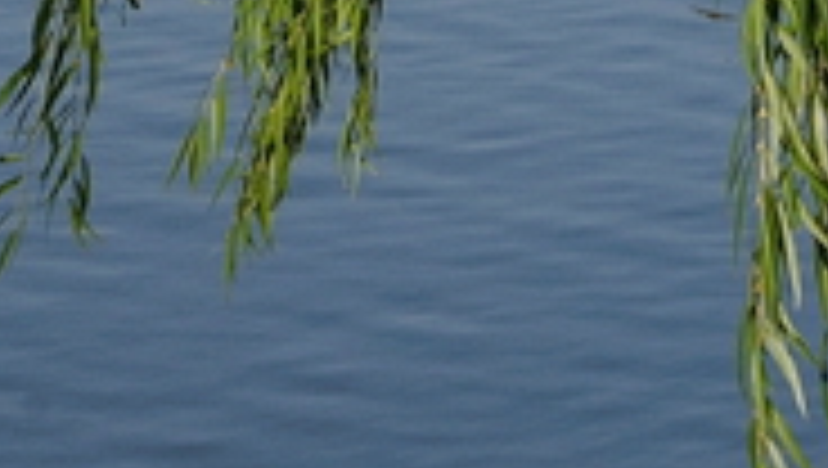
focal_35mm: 245
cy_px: 346
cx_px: 1287
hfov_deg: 8.6
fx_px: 5385
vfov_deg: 5.0
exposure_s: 1/90
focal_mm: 32
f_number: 16
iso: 200
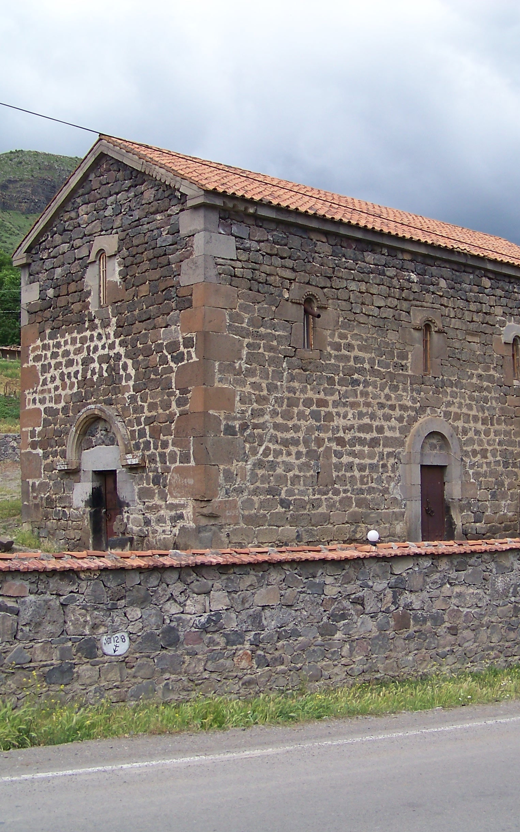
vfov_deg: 39.6
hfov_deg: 25.3
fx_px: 1157
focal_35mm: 51
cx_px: 327
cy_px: 416
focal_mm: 5.85
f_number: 2.8
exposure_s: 1/800
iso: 64
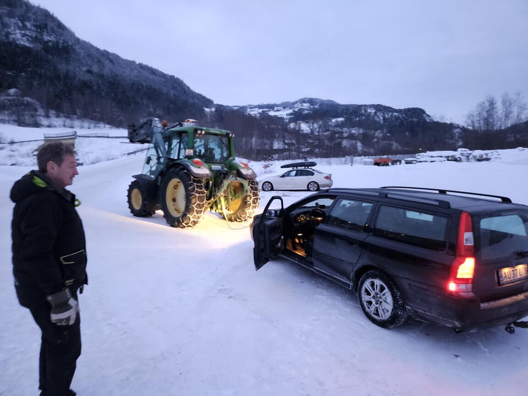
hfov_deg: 73.9
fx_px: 351
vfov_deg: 58.9
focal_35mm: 23
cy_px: 198
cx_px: 264
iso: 800
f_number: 1.8
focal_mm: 5.4
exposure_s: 1/25
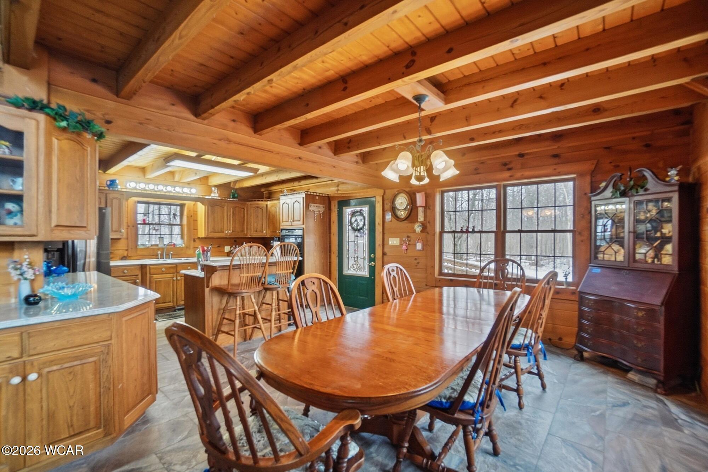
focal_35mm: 15
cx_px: 354
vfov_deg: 77.3
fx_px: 295
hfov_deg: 100.4
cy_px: 236
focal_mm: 10
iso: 125
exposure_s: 1/125
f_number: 5.6
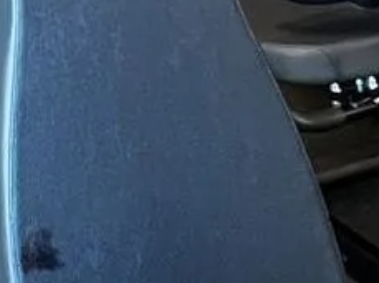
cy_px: -382
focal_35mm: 91
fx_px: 995
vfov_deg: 12.8
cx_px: -248
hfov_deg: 18.2
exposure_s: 1/60
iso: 640
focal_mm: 1.57
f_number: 1.8
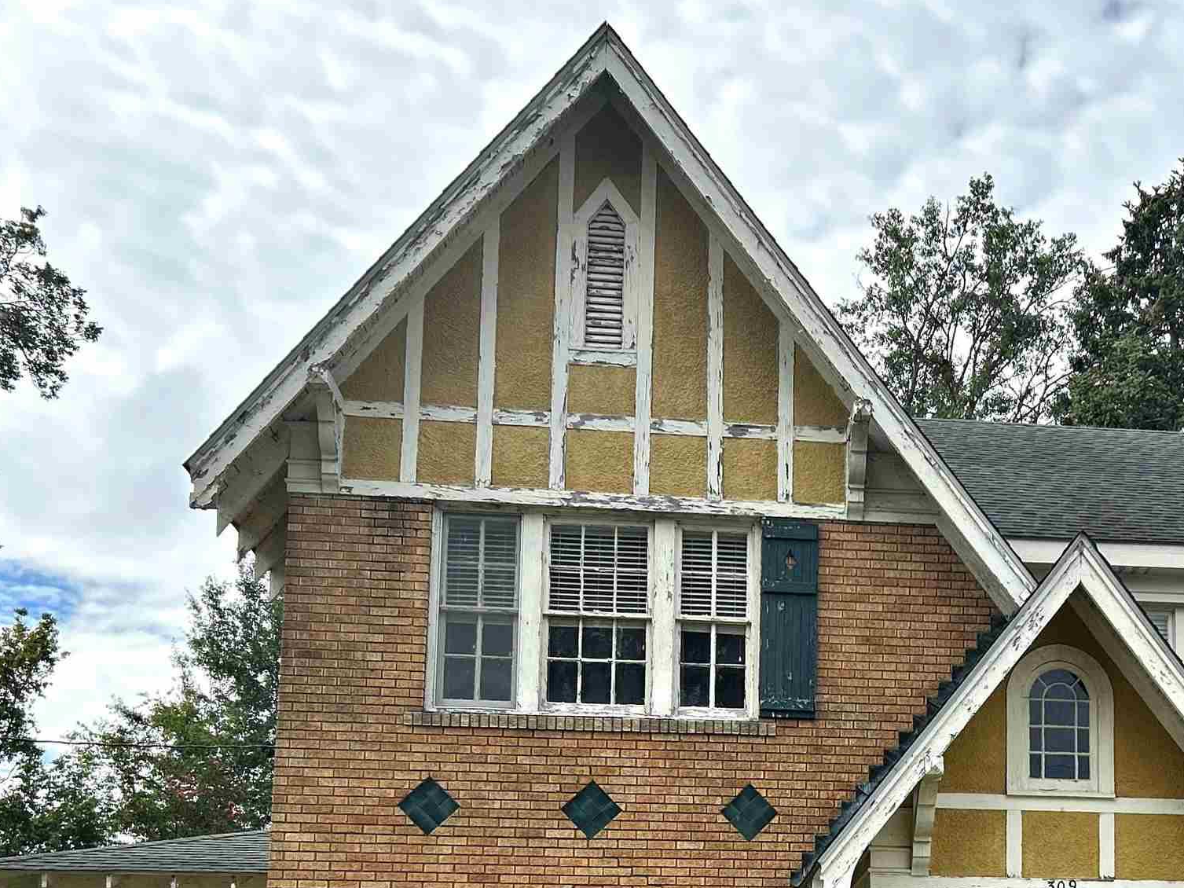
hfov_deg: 35.2
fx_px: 1813
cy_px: 827
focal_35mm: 53
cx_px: 926
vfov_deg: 26.4
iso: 50
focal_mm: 5.7
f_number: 1.5
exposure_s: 1/3704
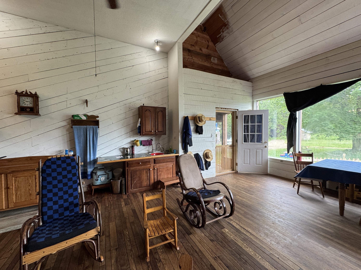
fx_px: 146
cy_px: 135
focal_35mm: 14
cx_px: 180
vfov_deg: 85.7
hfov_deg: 102.1
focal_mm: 2.22
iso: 200
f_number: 2.2
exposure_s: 1/120
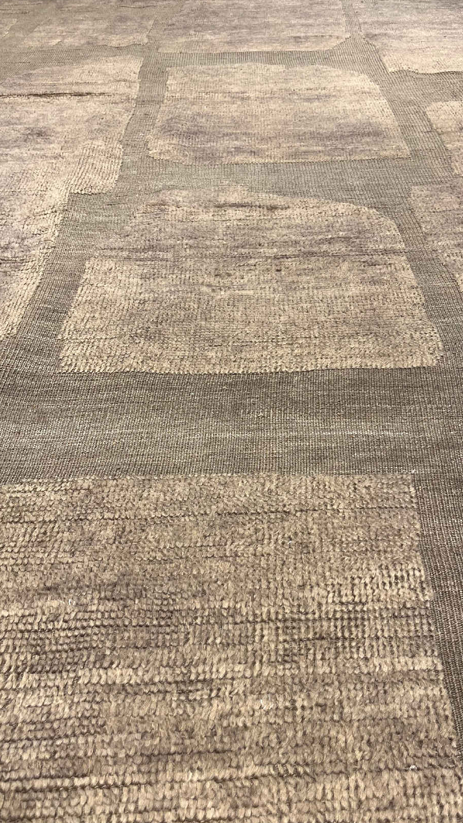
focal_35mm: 30
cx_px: 243
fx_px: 655
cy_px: 424
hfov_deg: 38.9
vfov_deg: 64.3
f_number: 1.6
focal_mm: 5.1
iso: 40
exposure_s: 1/100
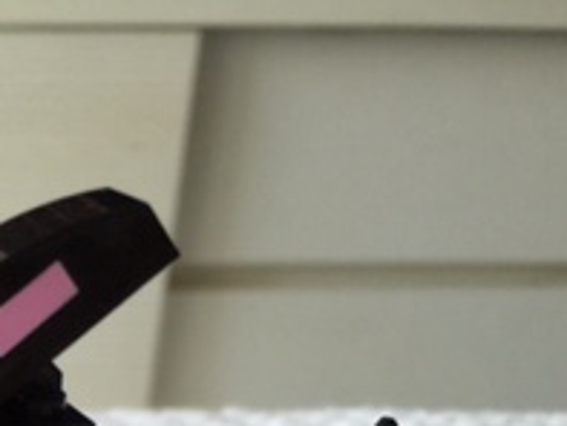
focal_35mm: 94
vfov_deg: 14.4
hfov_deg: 18.7
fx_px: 1541
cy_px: 682
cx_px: -253
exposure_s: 1/30
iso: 32
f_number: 2.2
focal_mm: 4.15
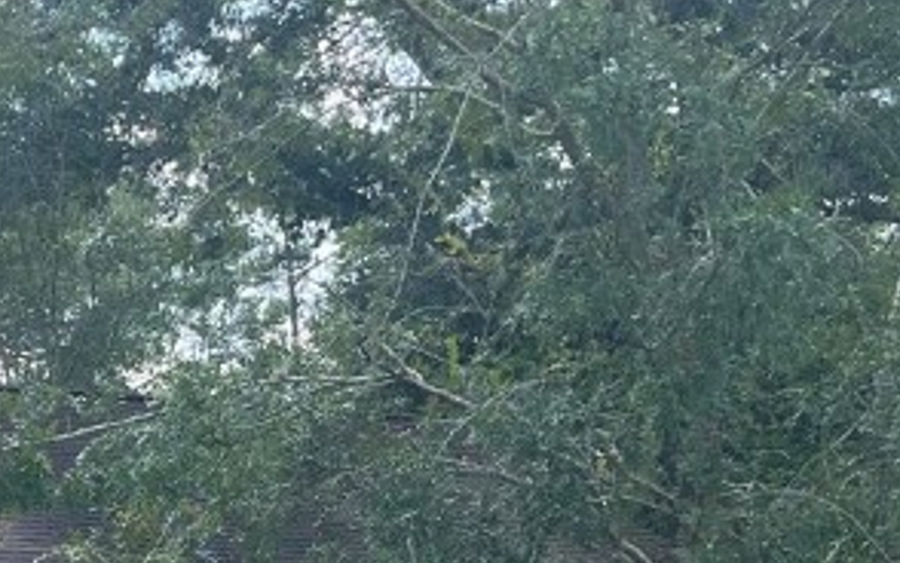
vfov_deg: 13.2
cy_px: 725
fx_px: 2356
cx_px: -15
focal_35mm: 96
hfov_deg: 20.9
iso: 50
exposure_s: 1/631
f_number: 1.6
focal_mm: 5.1
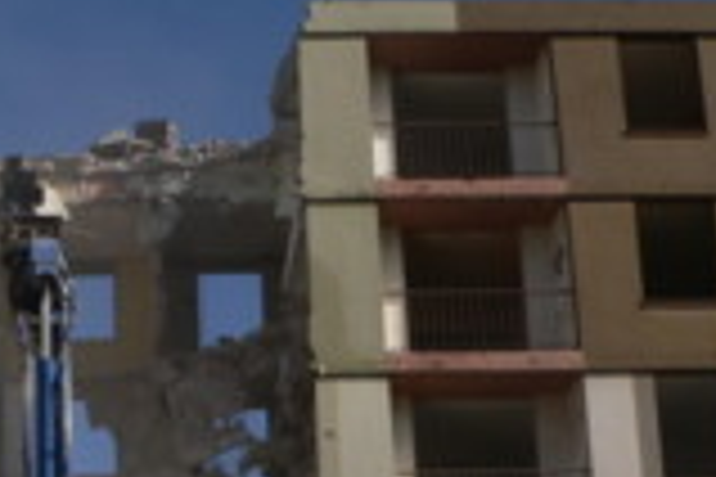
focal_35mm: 88
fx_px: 1750
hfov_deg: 22.7
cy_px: 580
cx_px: 101
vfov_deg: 15.0
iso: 80
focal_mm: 6
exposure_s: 1/800
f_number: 4.6
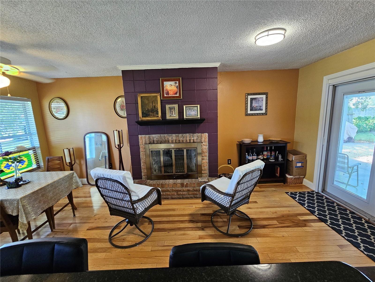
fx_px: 141
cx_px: 188
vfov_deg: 89.9
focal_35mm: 13
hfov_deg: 106.2
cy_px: 141
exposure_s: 1/60
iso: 320
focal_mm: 2.2
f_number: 2.2
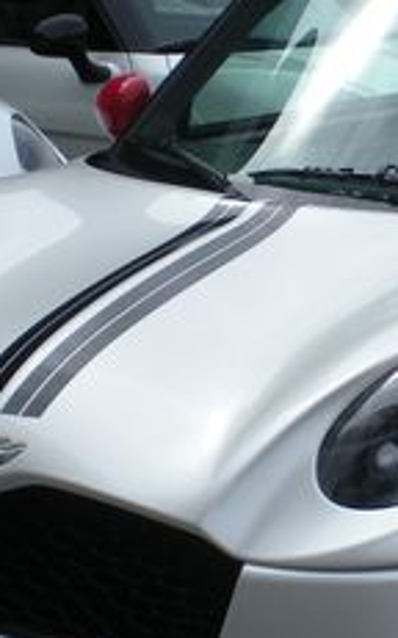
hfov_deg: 12.4
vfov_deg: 20.2
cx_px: 448
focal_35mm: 103
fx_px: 1791
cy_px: 403
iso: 64
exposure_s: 1/554
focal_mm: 6.3
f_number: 4.6
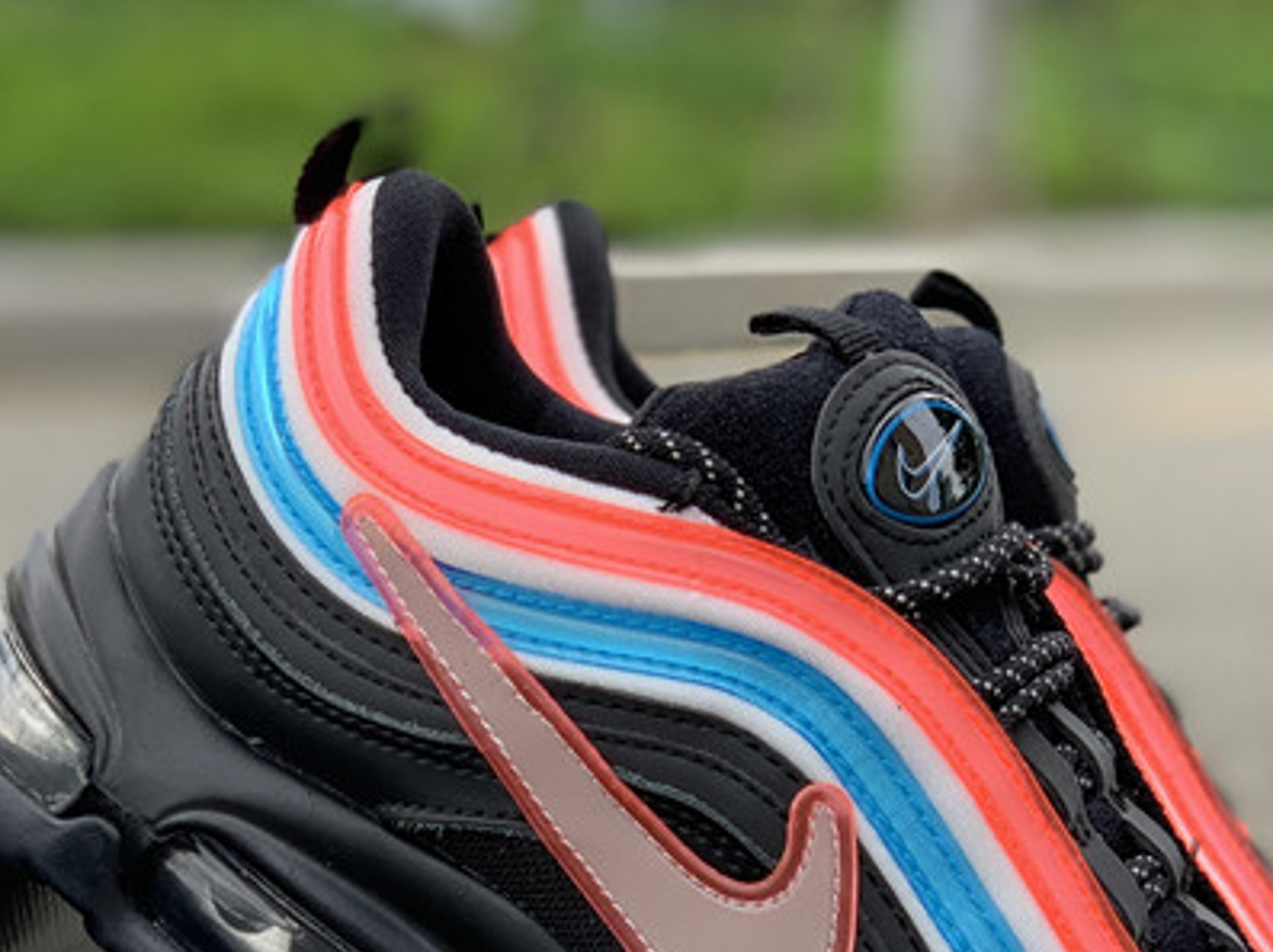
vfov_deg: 12.4
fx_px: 4336
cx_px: 641
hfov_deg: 16.7
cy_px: 899
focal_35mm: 118
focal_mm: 6
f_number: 2.4
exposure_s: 1/140
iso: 16
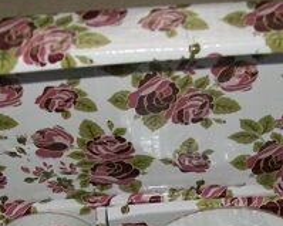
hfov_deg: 23.6
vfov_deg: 18.6
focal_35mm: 80
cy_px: 236
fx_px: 670
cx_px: 216
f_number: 2.7
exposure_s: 1/60
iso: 160
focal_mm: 6.1
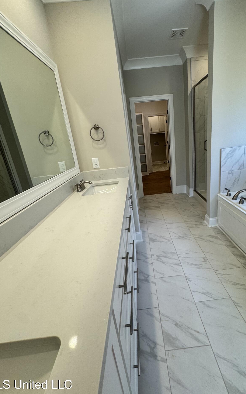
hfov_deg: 70.7
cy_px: 192
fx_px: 172
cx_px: 144
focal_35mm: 16
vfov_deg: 97.8
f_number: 2.2
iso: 80
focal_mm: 2.22
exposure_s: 1/120
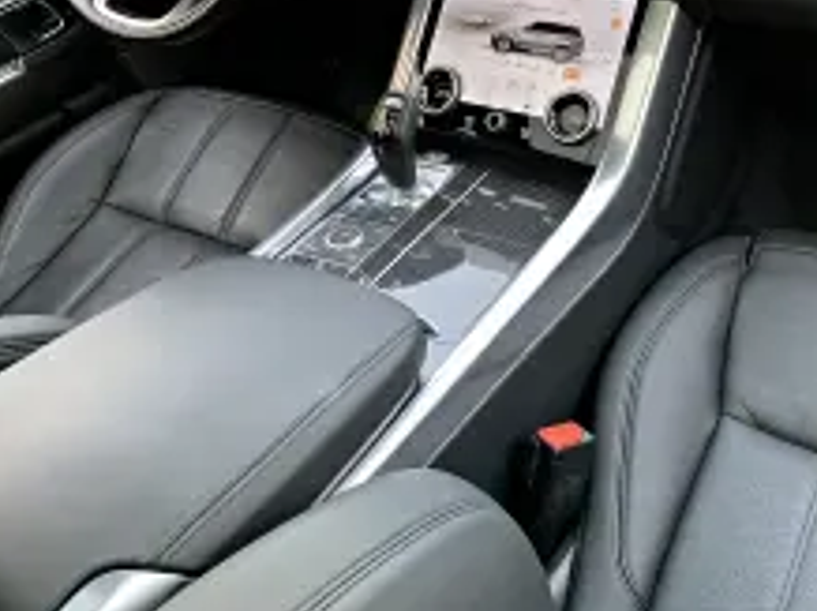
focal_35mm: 43
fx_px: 1014
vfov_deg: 32.8
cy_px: 146
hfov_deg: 43.7
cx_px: 491
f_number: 1.8
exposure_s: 1/112
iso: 100
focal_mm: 4.25
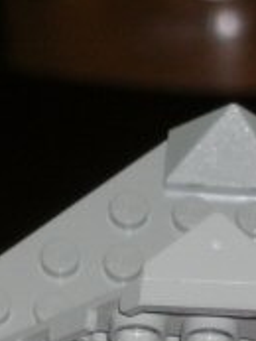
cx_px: -372
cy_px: 409
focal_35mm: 427
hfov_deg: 3.4
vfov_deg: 4.6
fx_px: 4205
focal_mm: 19.8
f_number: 4.4
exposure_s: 1/121
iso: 50
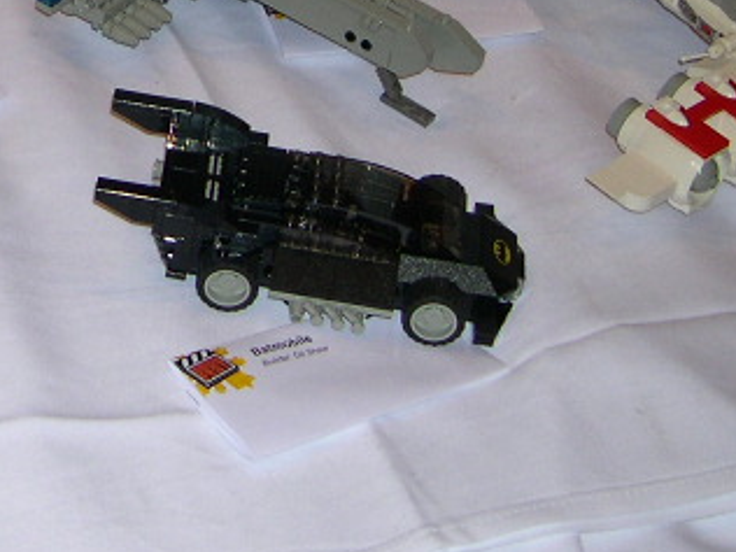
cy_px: -198
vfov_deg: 11.7
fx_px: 2615
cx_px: -98
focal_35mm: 123
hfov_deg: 15.5
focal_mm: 8
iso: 100
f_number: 2.8
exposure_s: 1/60
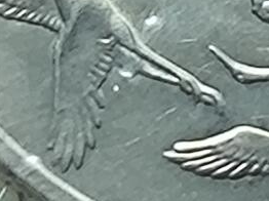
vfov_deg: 2.2
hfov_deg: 2.9
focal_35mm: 679
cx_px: 222
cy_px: -112
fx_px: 5272
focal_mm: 5.35
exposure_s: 1/100
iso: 200
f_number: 1.7
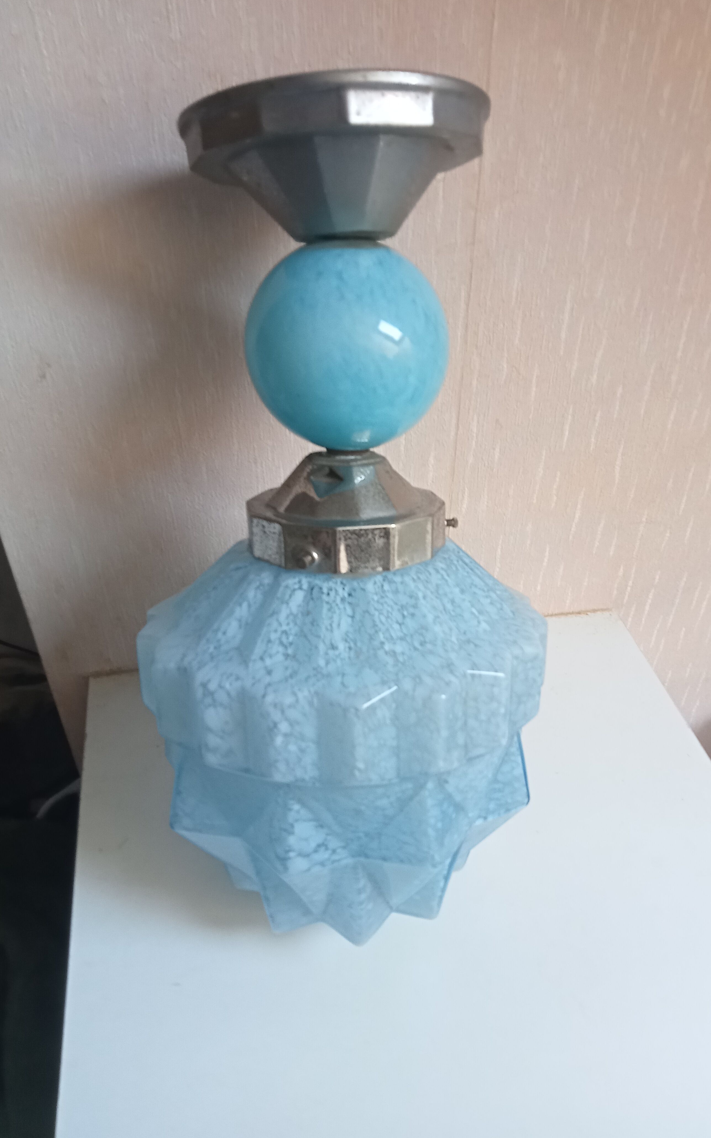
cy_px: 568
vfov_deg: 62.9
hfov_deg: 41.7
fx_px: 930
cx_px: 409
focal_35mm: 30
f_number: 2.2
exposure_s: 1/33.3
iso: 296
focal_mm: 3.46
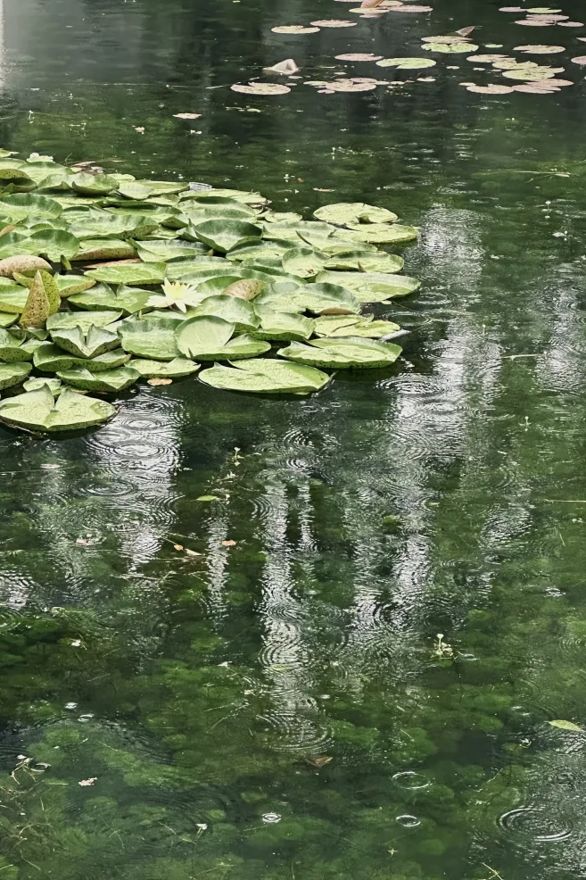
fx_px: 2858
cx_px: 129
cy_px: 514
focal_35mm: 117
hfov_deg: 11.7
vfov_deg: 17.5
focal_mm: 9
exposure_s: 1/99
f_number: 2.8
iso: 200
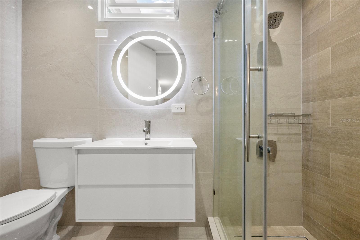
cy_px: 120
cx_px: 180
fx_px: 160
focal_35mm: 16
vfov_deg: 73.7
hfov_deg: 96.7
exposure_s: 1/125
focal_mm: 16
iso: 500
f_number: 8
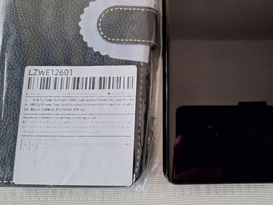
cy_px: 53
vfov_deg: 35.2
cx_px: 199
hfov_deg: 45.5
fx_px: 315
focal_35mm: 40
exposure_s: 1/33
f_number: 1.8
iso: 200
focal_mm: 5.54
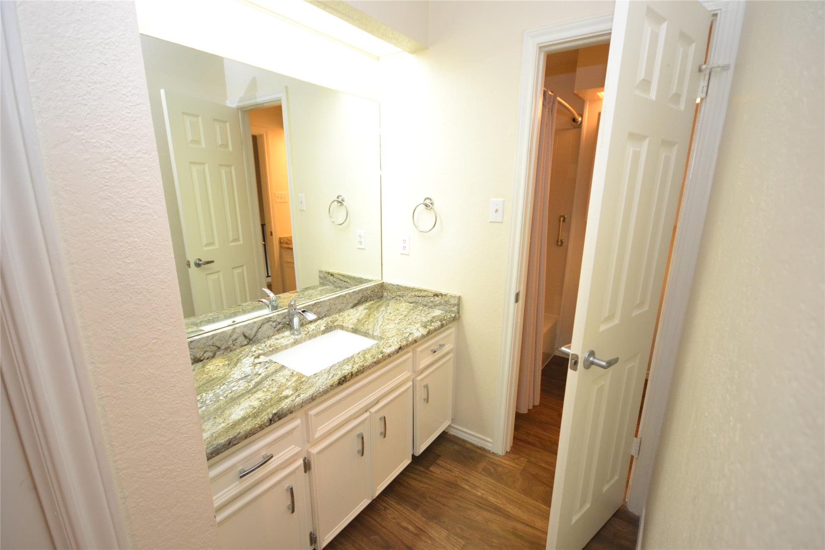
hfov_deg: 100.4
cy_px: 275
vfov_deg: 77.3
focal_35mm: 15
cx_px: 412
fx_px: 344
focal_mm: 10
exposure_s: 1/60
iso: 1800
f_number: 4
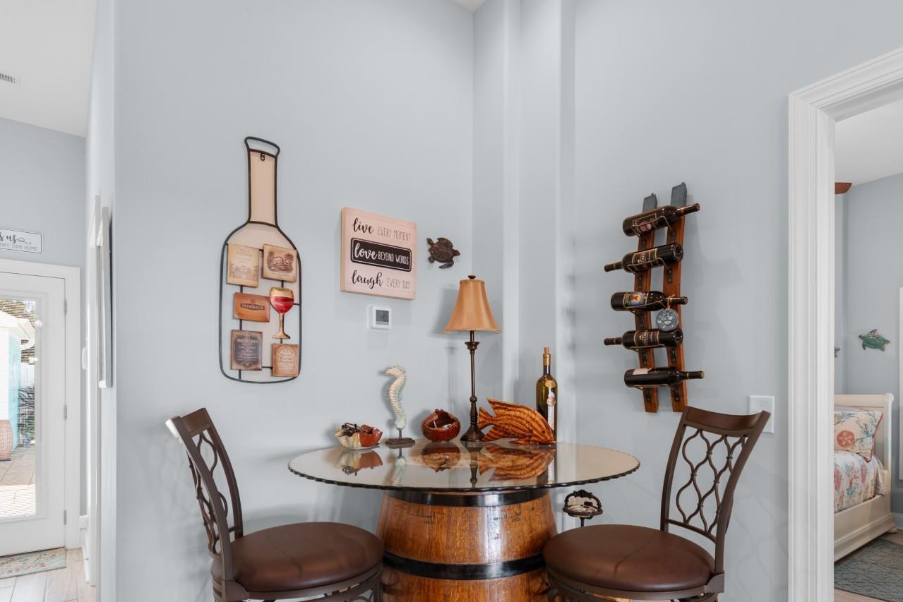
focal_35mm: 19
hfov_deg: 86.9
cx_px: 470
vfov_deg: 63.8
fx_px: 477
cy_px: 371
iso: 100
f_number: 4.5
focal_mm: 10
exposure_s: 1.6
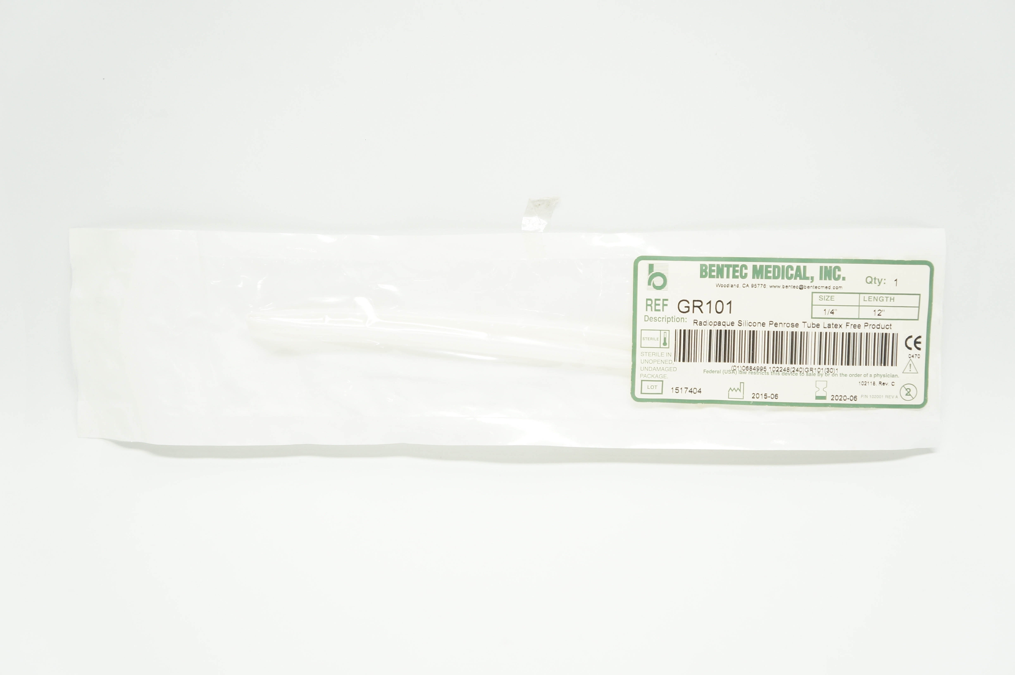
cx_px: 508
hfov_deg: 42.4
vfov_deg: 28.9
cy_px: 338
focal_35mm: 46
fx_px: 1310
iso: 400
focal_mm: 31
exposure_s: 1/100
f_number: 4.5
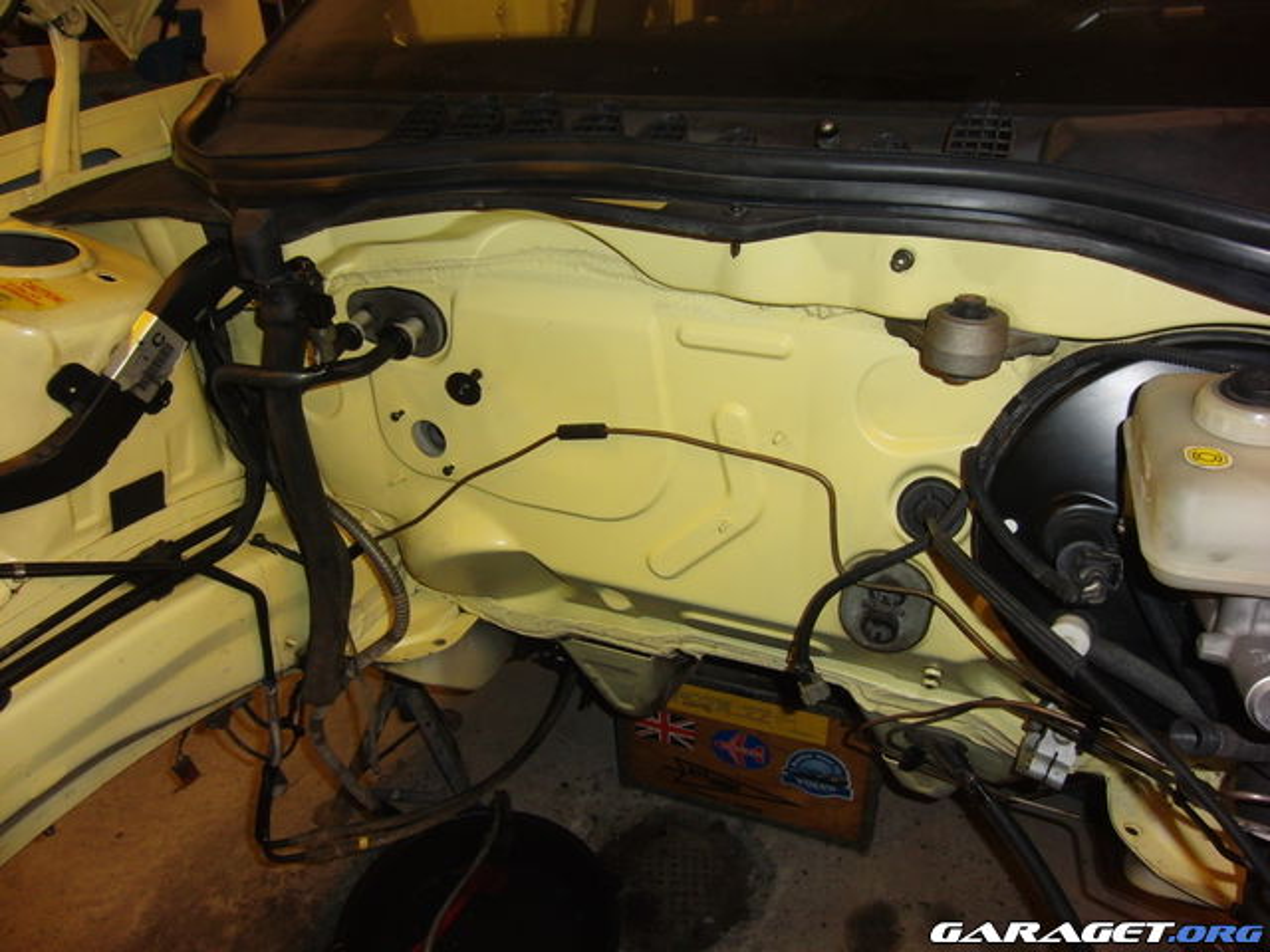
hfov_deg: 71.6
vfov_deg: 56.8
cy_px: 476
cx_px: 635
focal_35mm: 24
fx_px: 881
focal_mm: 4.3
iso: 250
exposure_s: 1/30
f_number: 3.2
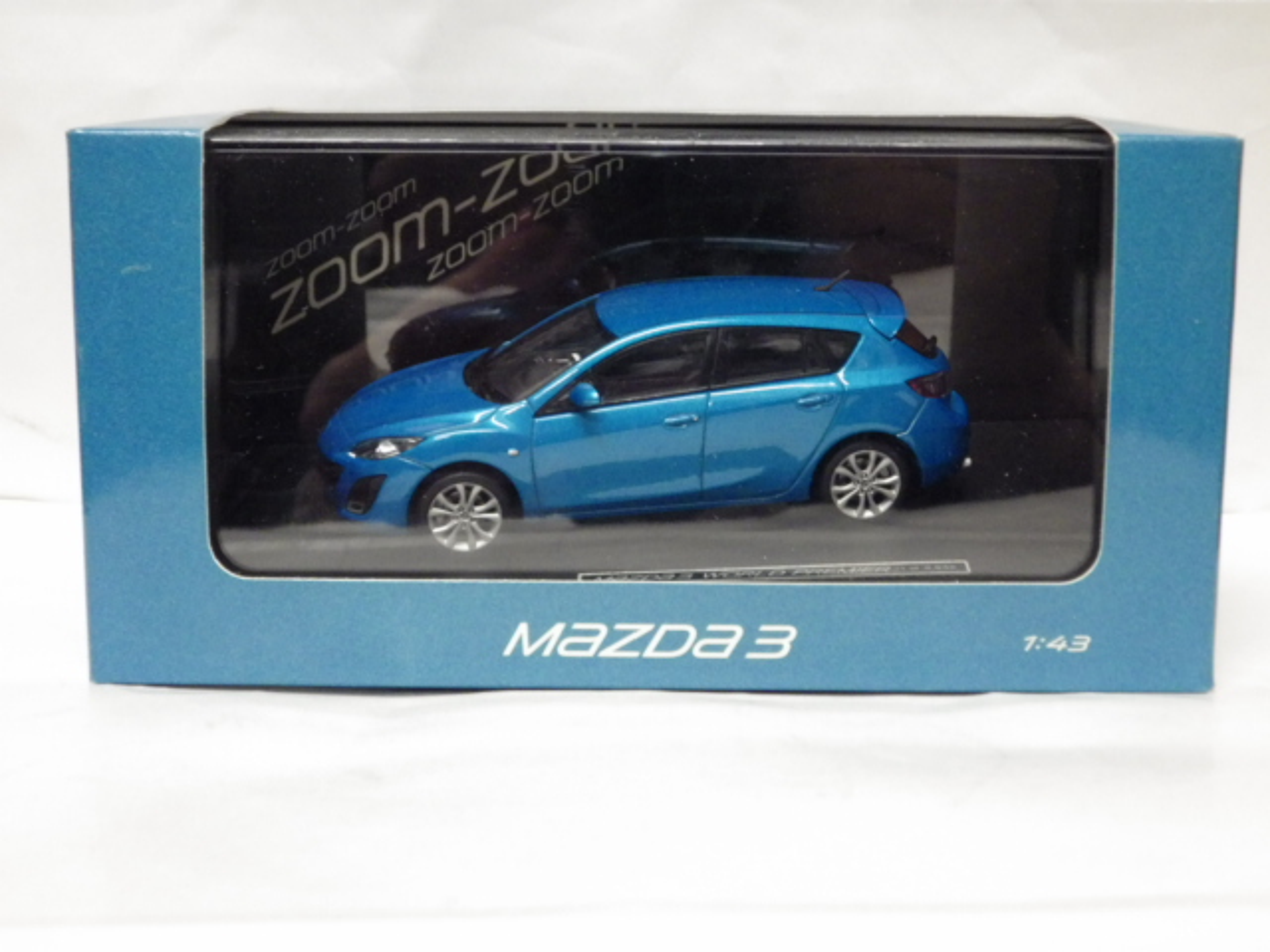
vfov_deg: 24.8
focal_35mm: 59
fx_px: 2165
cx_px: 635
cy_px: 476
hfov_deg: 32.7
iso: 1000
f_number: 4
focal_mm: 10.7
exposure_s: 1/25
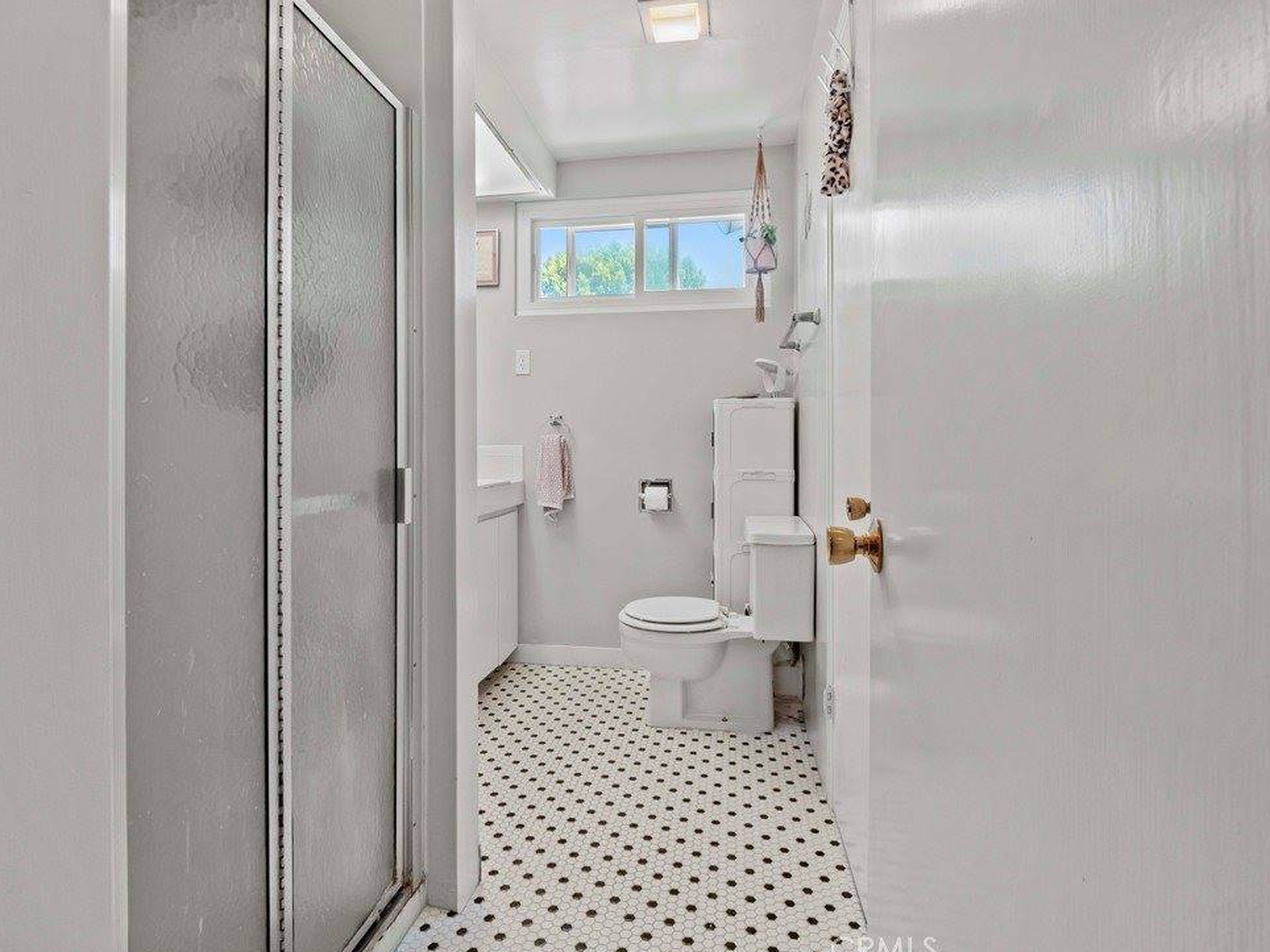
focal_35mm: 17
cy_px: 462
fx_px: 624
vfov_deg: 74.7
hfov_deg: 91.0
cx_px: 639
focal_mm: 8
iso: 200
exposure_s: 1/2
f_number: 8
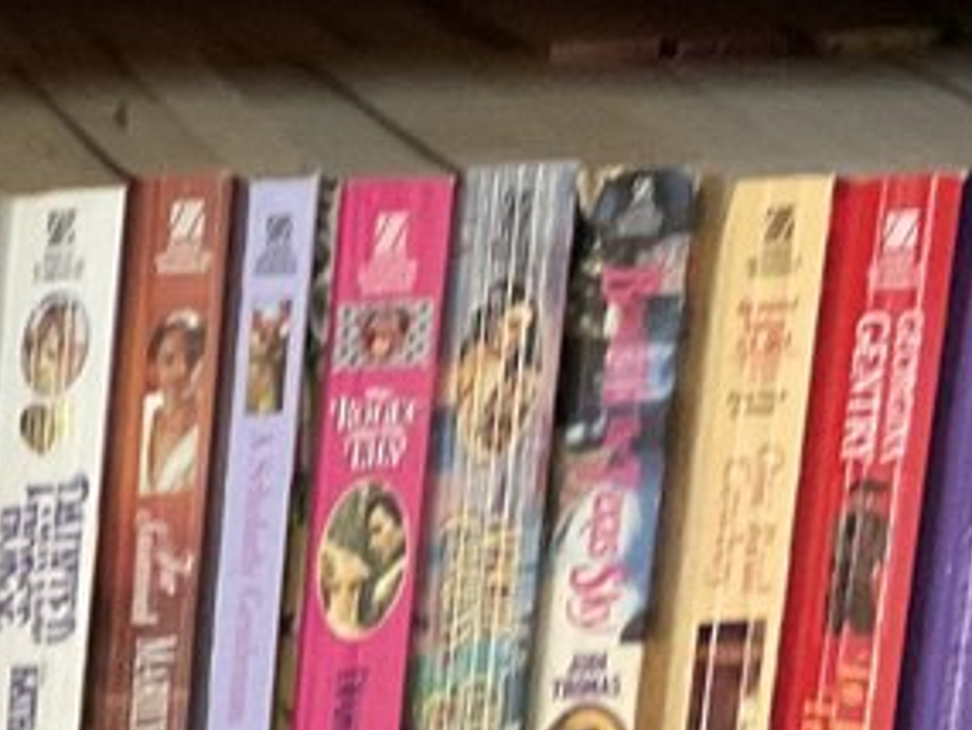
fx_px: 4326
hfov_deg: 11.8
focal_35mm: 154
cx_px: -800
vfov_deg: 9.6
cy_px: 462
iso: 250
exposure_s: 1/40
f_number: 1.8
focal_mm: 3
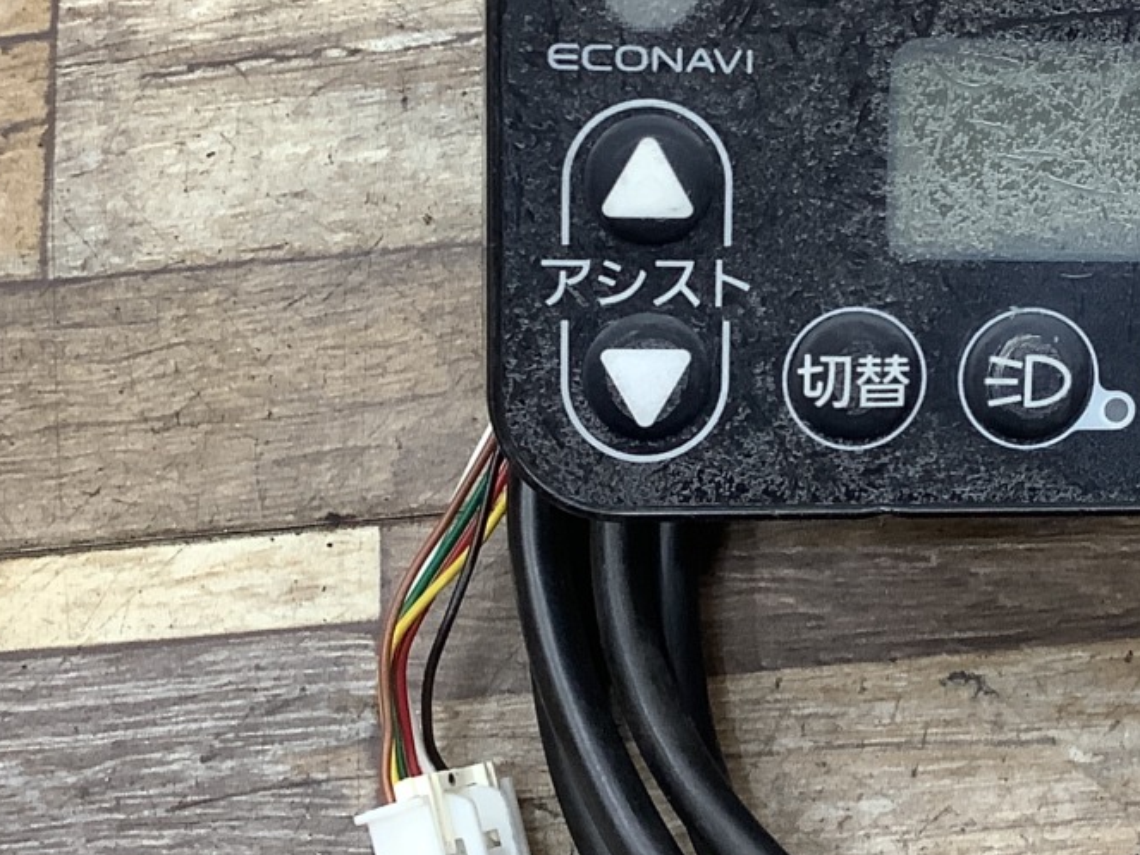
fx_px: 2535
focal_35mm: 77
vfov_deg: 19.1
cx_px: 953
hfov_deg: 24.8
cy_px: 398
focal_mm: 3.3
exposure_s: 1/60
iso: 160
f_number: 2.4
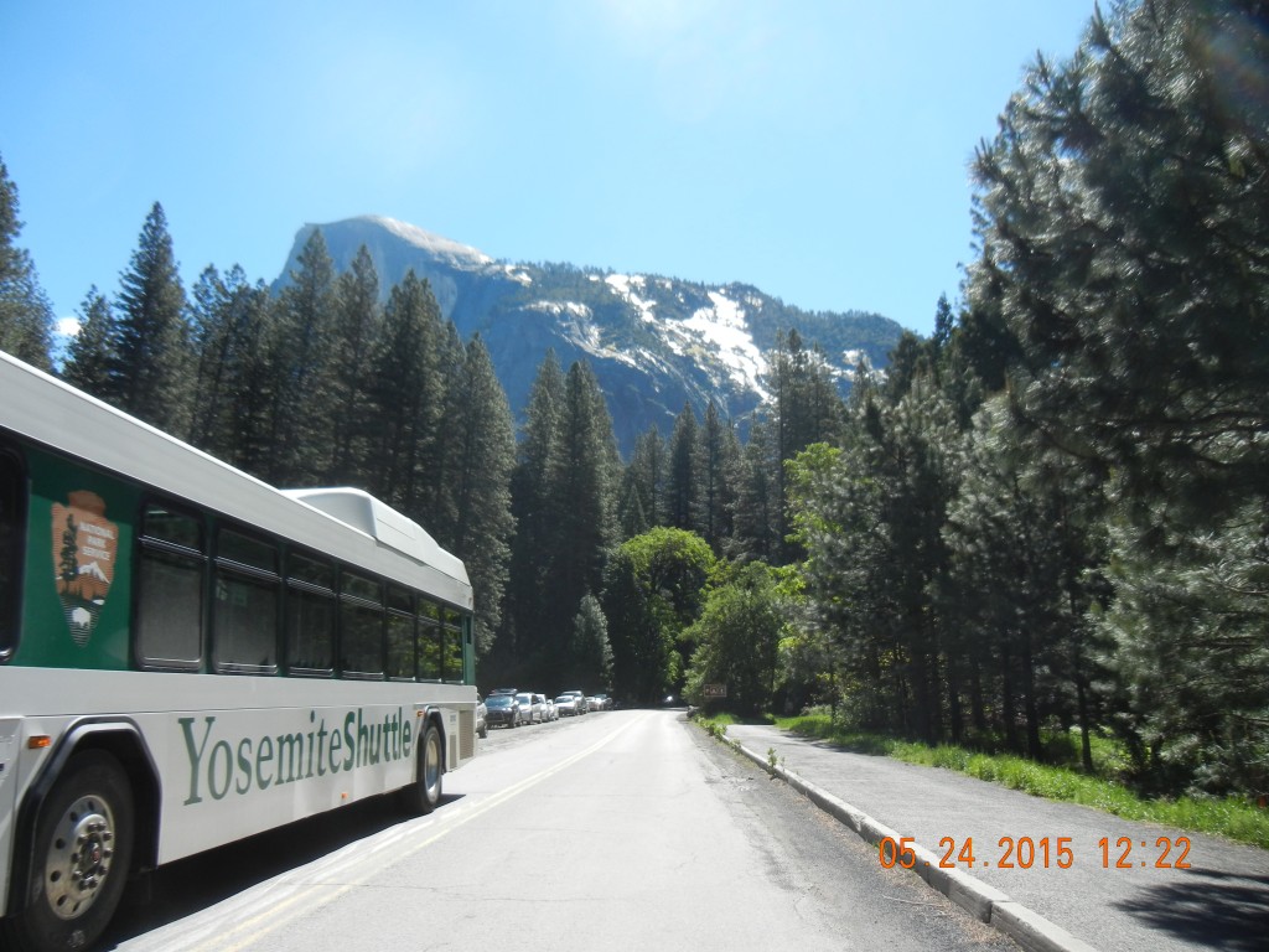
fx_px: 1100
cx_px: 634
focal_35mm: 30
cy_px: 476
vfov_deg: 46.8
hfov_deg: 60.0
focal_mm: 5.4
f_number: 3.5
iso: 160
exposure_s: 1/886
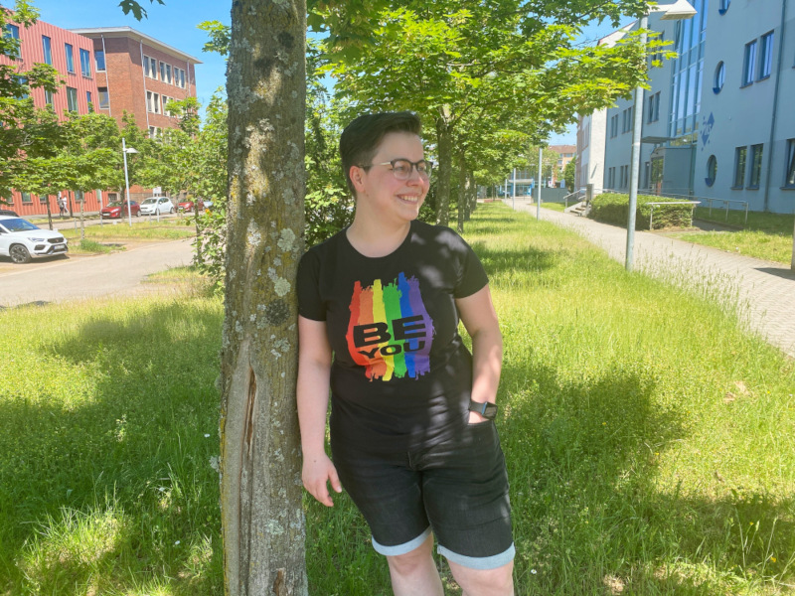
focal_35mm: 26
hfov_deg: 67.3
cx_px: 398
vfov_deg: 53.1
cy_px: 298
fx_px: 597
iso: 32
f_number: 1.8
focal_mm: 4.3
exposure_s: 1/742
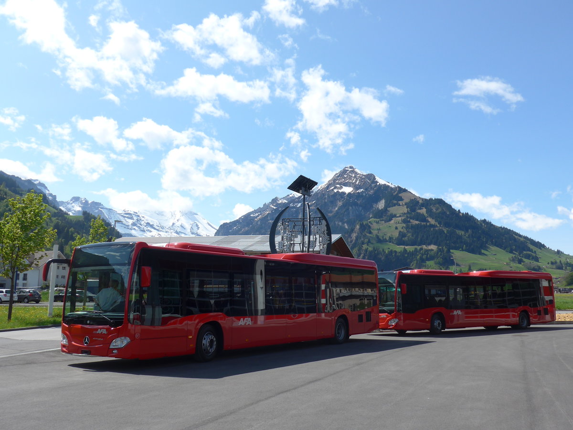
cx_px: 286
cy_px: 215
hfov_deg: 54.0
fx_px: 563
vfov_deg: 41.8
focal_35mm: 34
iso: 80
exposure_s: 1/1600
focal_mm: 7
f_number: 2.8
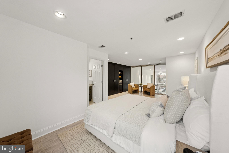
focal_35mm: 12
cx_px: 114
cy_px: 76
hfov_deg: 112.6
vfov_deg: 90.1
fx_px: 76
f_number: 7.1
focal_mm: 12
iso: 640
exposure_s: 1/60
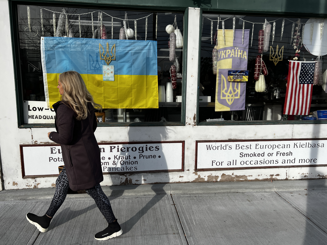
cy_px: 122
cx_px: 164
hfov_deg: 67.3
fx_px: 246
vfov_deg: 53.1
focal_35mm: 26
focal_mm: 5.7
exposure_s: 1/4831
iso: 50
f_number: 1.5
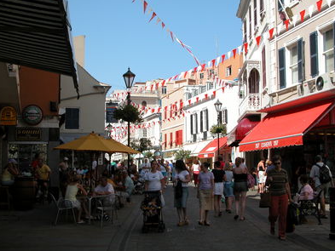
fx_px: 532
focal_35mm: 55
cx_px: 165
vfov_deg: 26.6
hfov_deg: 34.9
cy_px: 125
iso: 100
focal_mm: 13.7
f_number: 6.2
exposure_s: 1/330
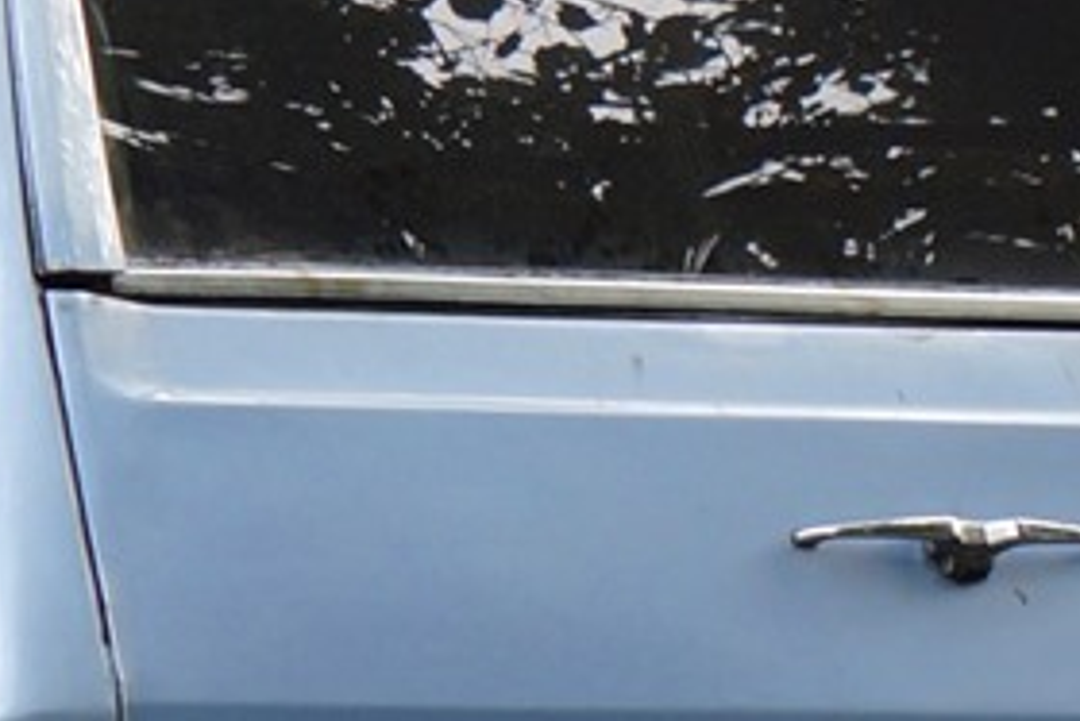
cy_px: 559
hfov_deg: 4.5
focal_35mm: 450
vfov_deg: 3.1
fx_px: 13506
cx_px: -625
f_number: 4.5
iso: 125
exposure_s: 1/160
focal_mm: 56
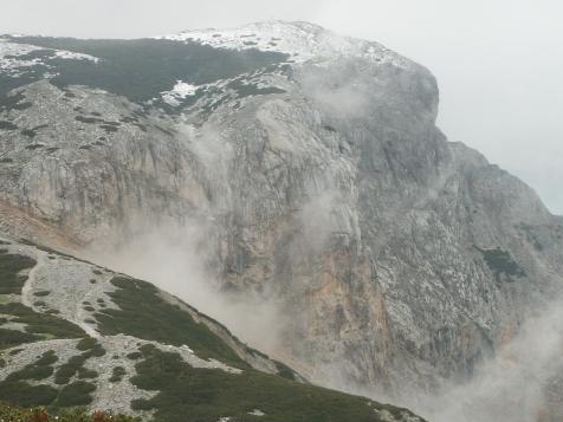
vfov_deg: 17.2
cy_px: 245
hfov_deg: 22.8
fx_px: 1399
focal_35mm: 86
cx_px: 274
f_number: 7.1
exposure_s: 1/80
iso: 50
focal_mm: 13.5
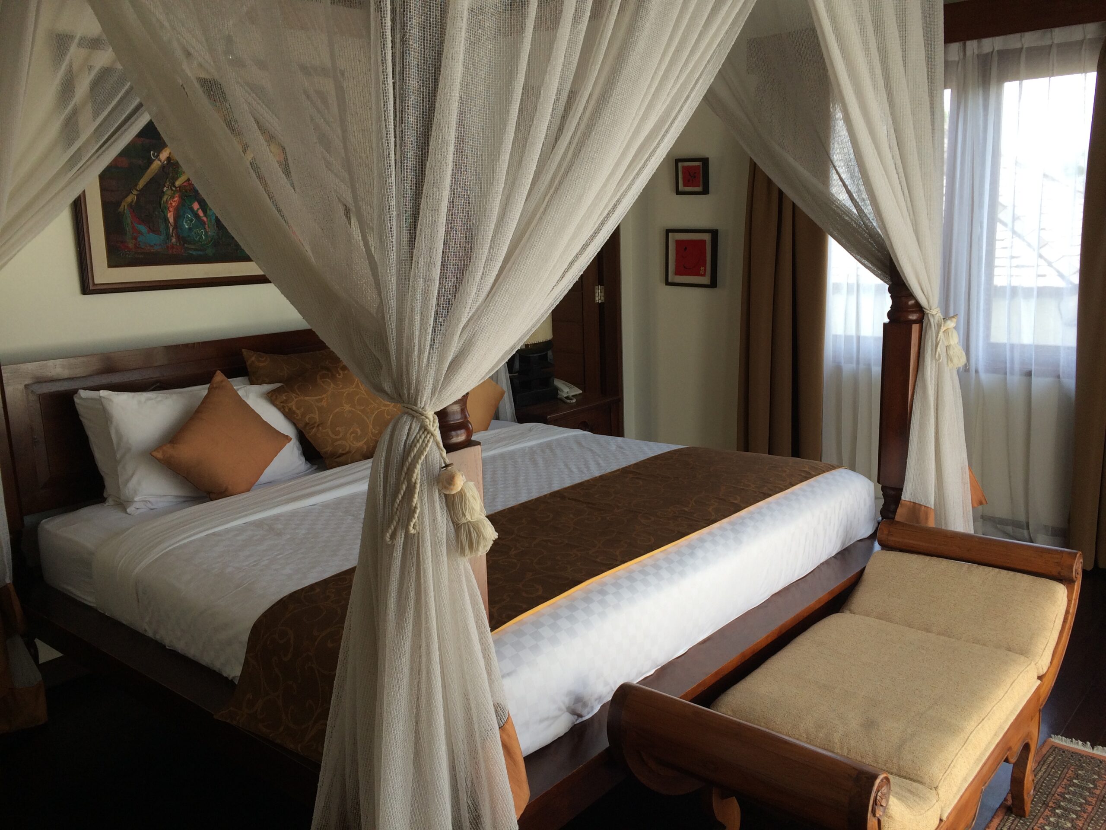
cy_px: 415
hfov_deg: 61.7
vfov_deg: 48.2
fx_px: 927
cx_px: 553
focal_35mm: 29
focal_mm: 4.15
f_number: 2.2
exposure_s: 1/120
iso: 32
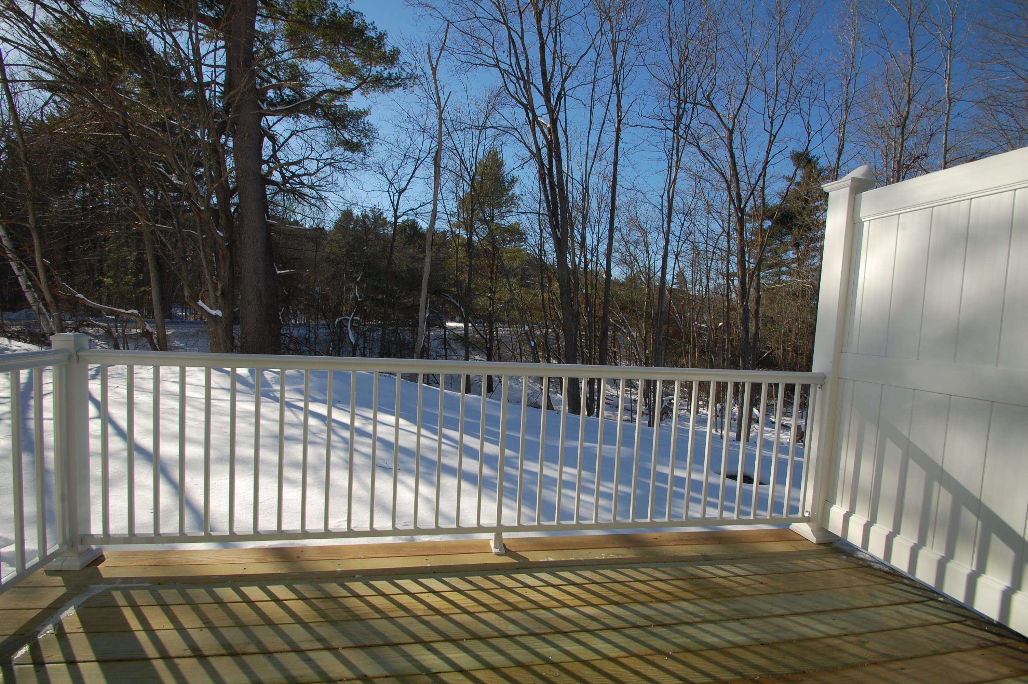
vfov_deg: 77.2
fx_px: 428
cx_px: 514
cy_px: 342
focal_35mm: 15
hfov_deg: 100.4
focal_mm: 10
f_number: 9
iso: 200
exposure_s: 1/320
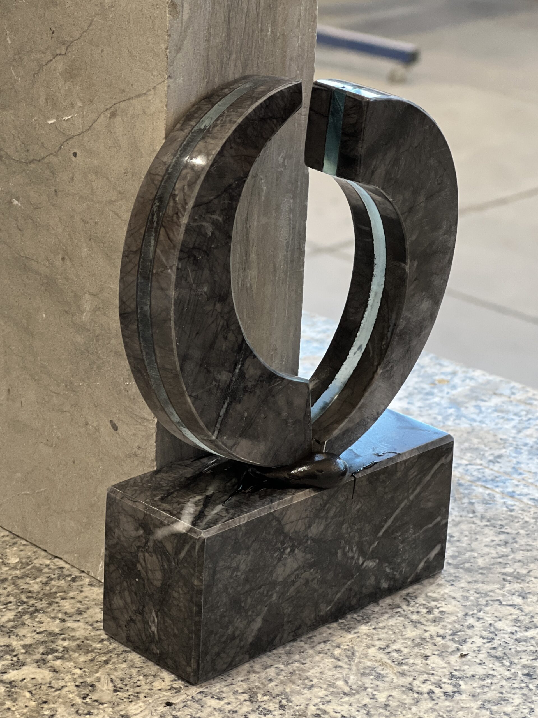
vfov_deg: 25.3
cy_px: 359
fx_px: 1596
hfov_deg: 19.1
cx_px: 269
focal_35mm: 77
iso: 160
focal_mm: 9
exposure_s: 1/40
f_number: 2.8
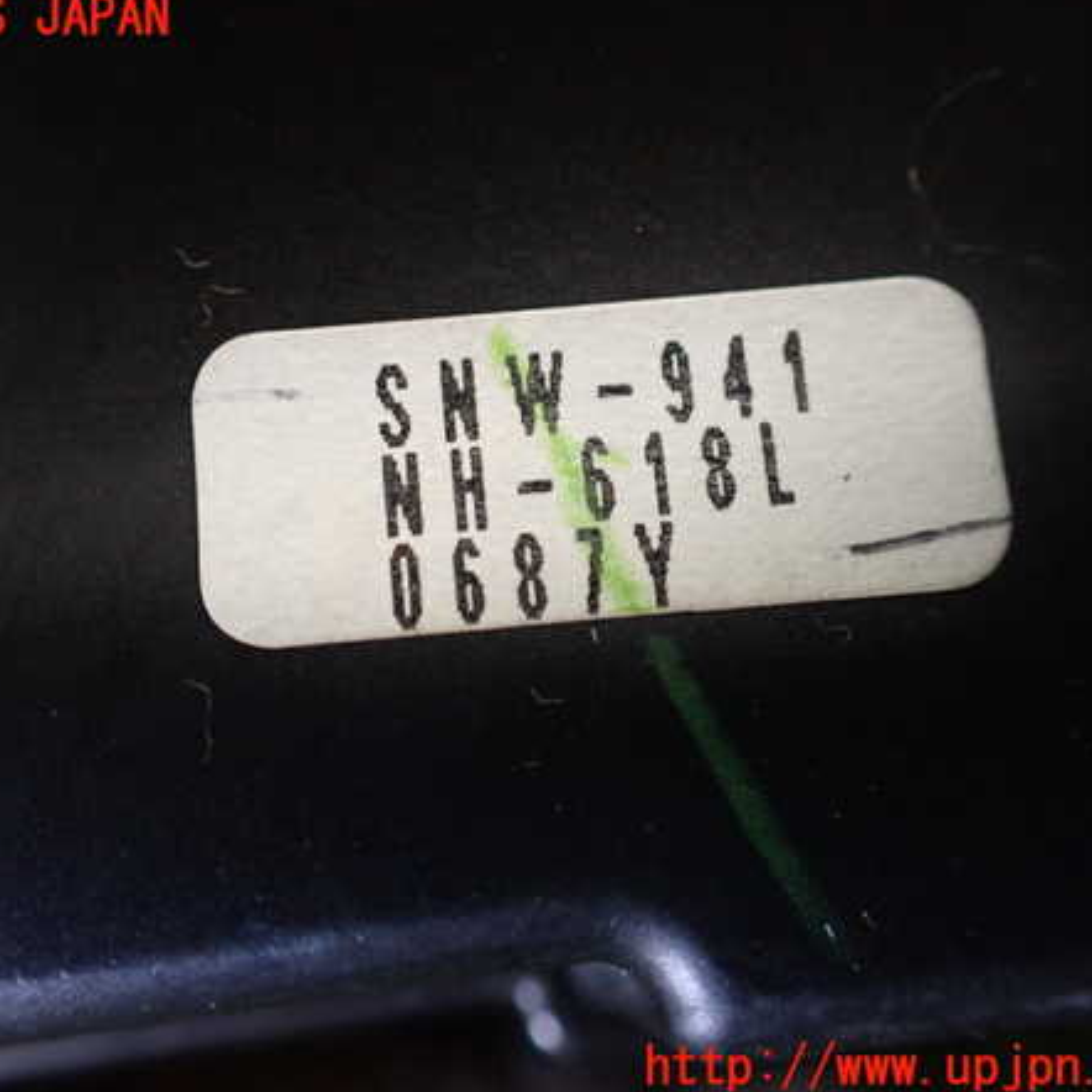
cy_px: 544
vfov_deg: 46.0
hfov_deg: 45.9
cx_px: 462
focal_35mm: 36
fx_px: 1285
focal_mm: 5.4
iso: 800
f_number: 2.3
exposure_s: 1/30
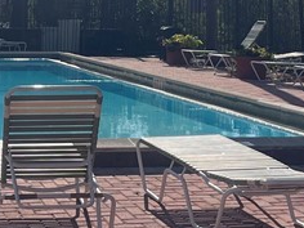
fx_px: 992
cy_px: 32
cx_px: 14
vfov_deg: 13.0
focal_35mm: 113
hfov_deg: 17.1
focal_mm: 4.2
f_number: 1.6
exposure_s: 1/9091
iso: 32
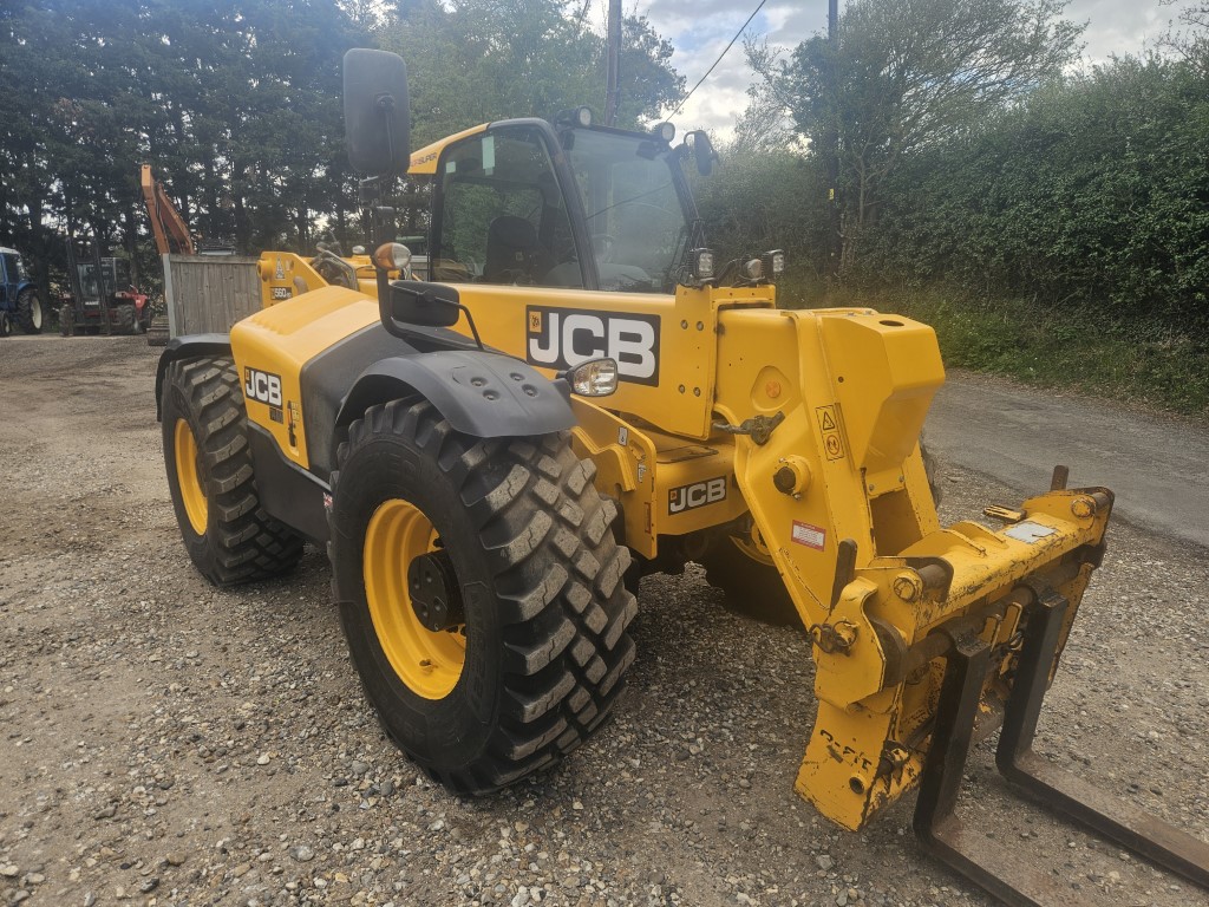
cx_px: 604
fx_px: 803
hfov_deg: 73.9
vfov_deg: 58.9
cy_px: 454
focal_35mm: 23
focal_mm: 5.4
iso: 25
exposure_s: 1/273
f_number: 1.8
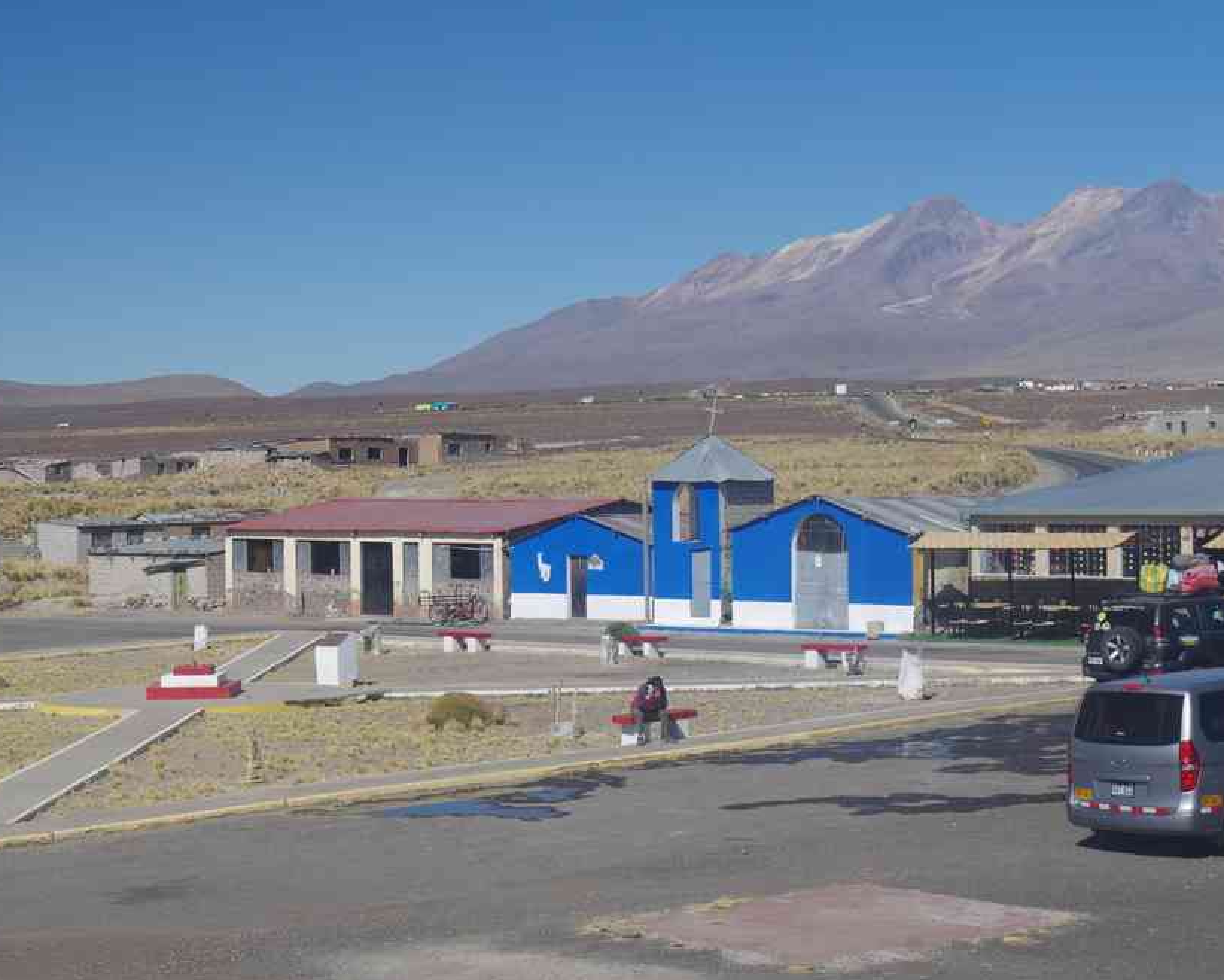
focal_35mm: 74
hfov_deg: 25.9
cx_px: 580
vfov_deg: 20.8
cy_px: 493
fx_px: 2666
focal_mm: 43
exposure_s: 1/160
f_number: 11
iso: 200
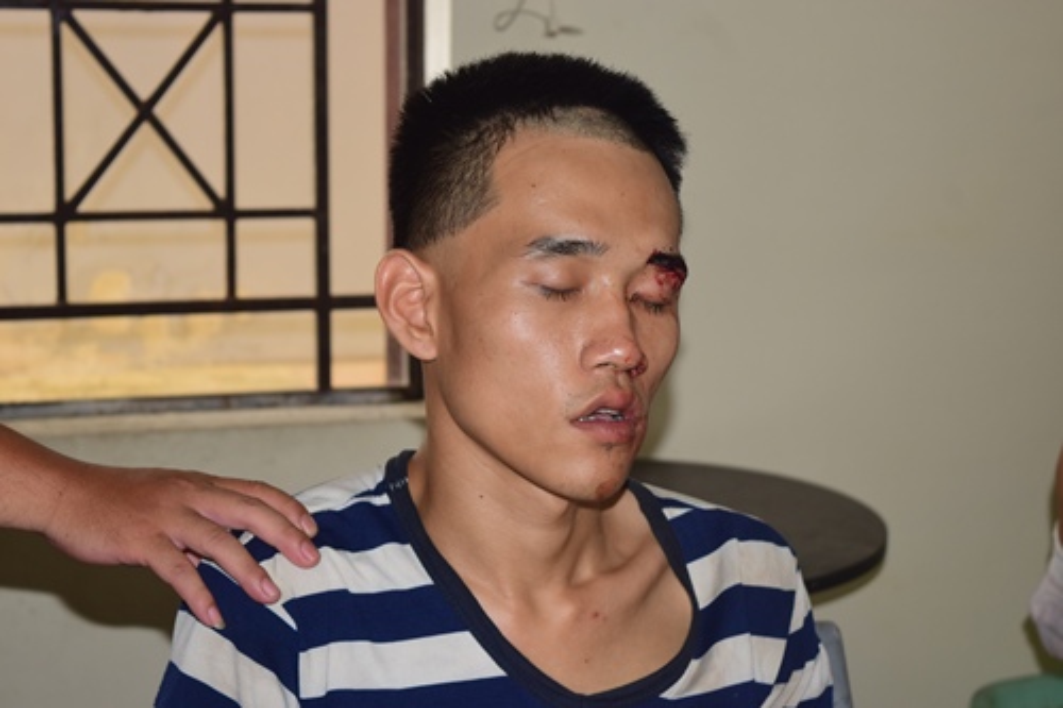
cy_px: 354
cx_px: 532
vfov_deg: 17.5
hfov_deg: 26.0
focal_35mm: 78
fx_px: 2302
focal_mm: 52
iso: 400
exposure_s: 1/80
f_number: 5.6
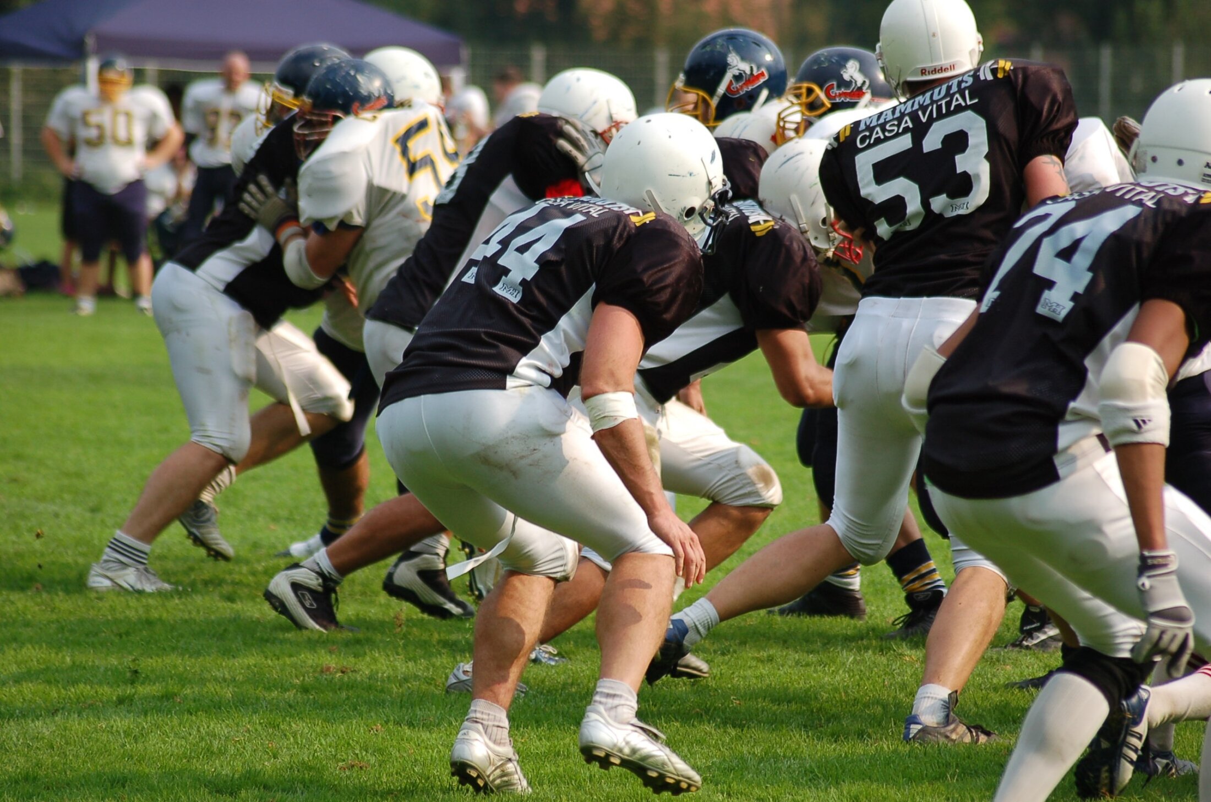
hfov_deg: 9.2
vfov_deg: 6.1
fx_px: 7554
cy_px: 401
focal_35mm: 225
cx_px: 606
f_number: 4.5
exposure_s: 1/1000
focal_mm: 150
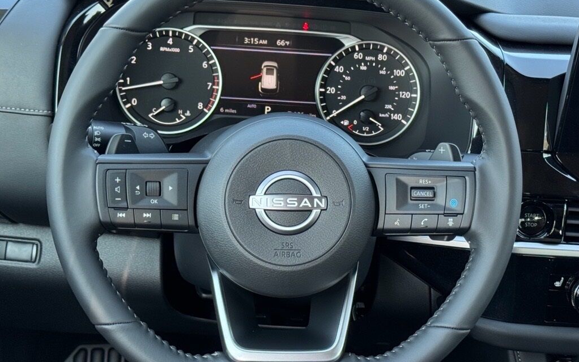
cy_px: 180
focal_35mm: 51
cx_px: 290
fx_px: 804
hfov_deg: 39.6
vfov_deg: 25.3
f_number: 1.78
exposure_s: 1/98
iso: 100
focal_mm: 6.76
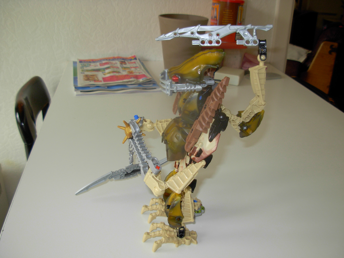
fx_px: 378
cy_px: 129
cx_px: 172
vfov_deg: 37.7
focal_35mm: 38
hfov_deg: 49.0
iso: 79
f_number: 2.9
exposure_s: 1/62.1
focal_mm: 6.3
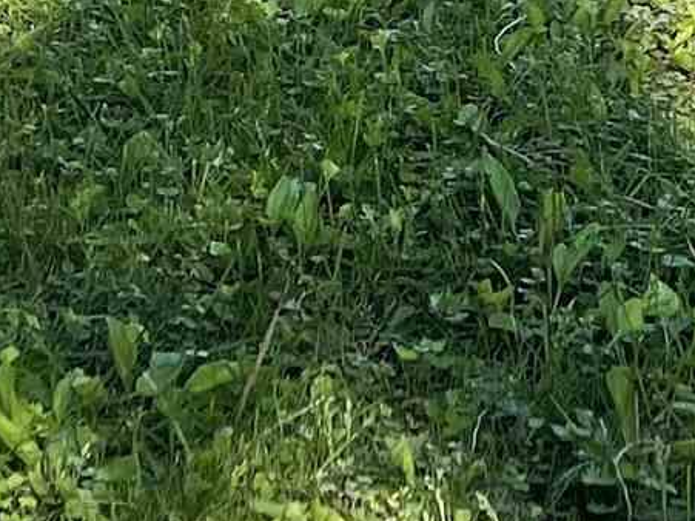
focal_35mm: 177
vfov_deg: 7.6
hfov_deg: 11.1
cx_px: 626
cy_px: -866
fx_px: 3553
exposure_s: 1/1511
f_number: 1.6
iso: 32
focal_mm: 4.2
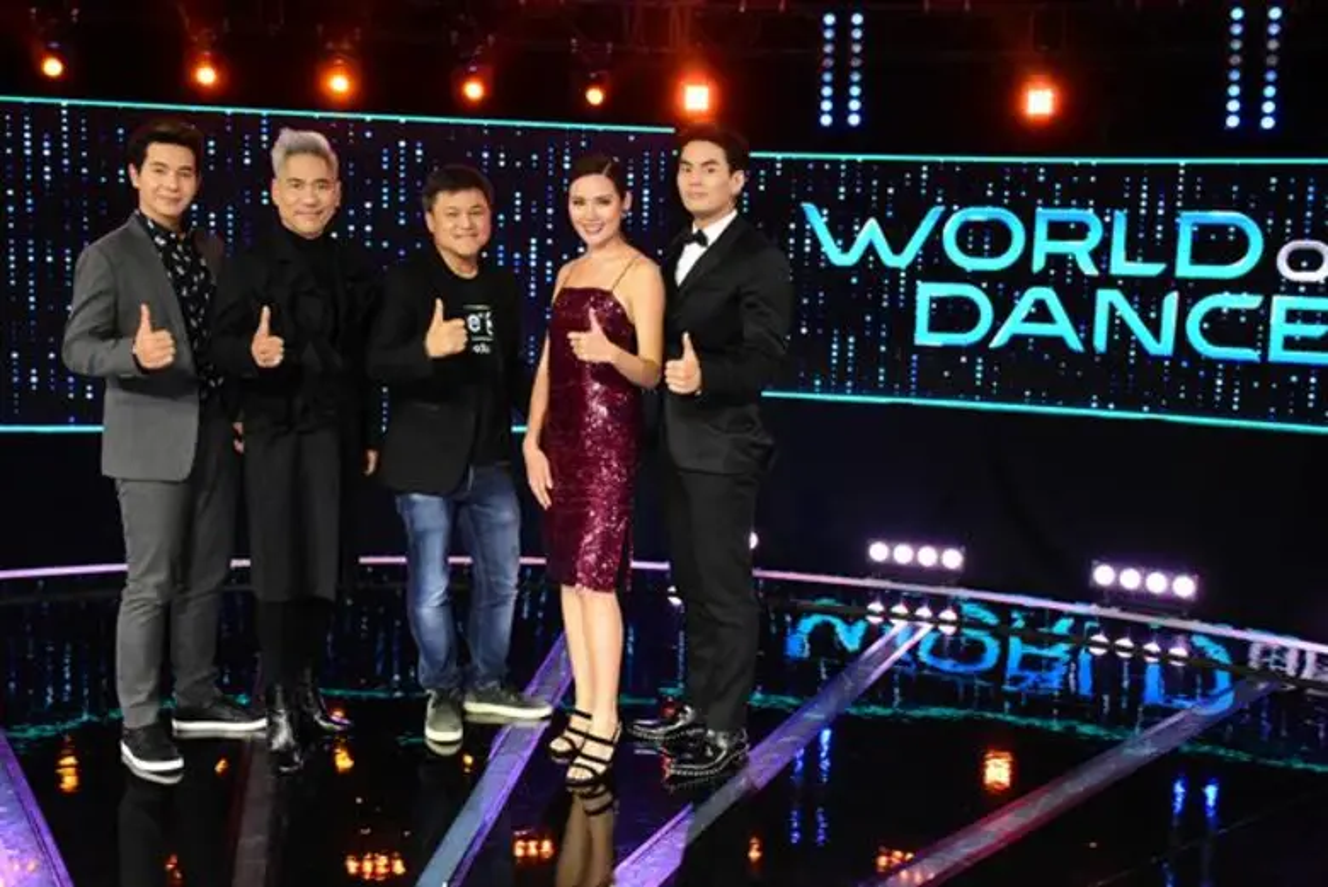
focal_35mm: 39
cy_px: 444
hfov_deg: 49.5
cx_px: 664
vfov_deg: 34.3
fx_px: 1439
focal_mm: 26
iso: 6400
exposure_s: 1/500
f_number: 3.8
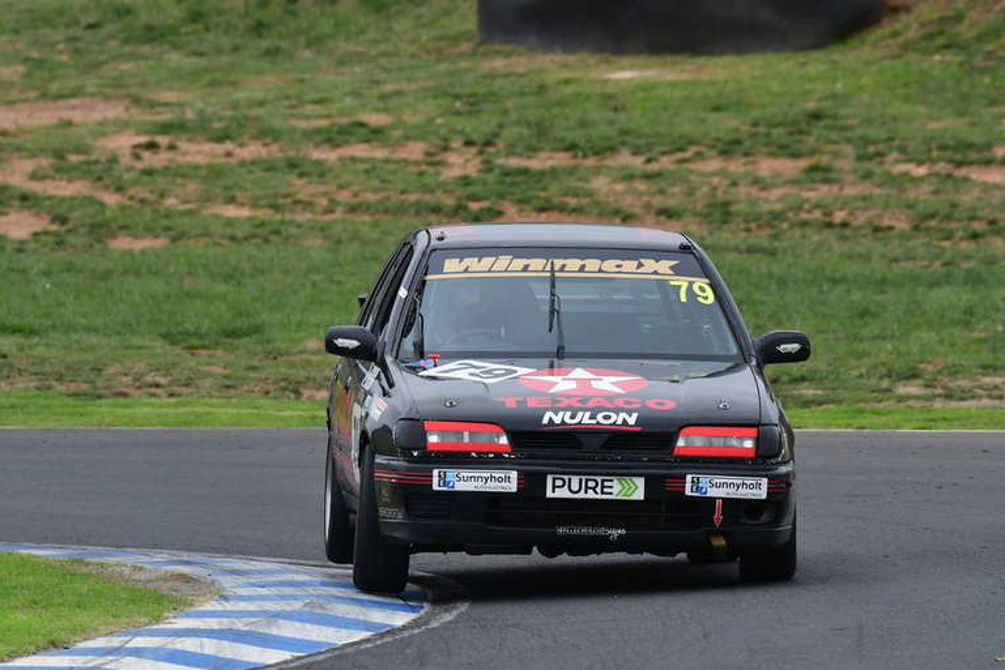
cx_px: 514
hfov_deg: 2.6
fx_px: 21778
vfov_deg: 1.8
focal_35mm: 780
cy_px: 328
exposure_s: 1/640
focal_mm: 500
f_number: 11
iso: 1000
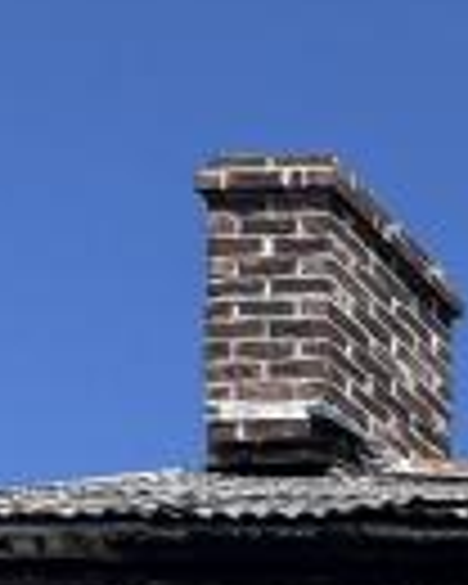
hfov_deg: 9.2
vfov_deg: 12.8
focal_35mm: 108
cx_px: 1634
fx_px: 1870
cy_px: 1480
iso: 50
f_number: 2.2
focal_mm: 2.22
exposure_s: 1/1976
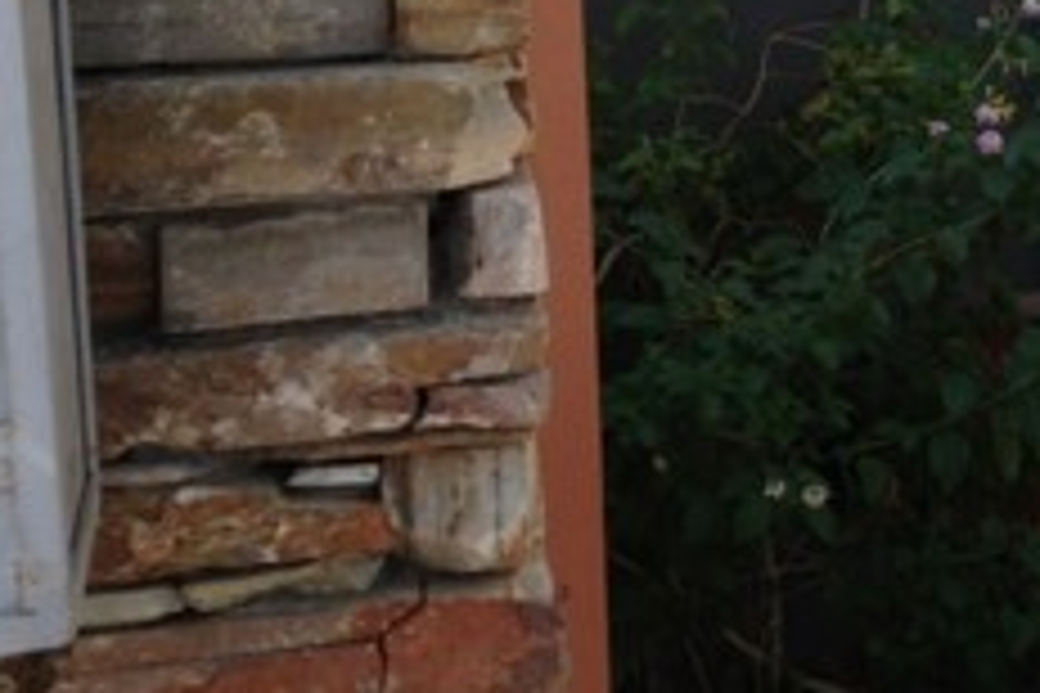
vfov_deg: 14.3
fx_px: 2744
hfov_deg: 20.0
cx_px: 1292
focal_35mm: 95
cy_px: 81
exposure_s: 1/437
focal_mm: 4.13
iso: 50
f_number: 2.4
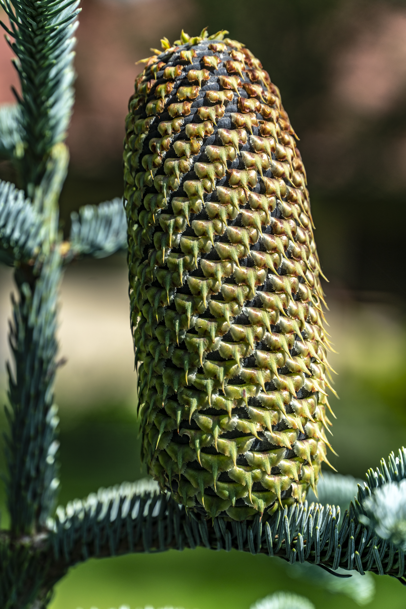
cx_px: 203
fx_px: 2029
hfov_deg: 11.4
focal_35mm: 120
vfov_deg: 17.1
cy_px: 304
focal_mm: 120
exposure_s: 1/1000
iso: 200
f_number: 4.5
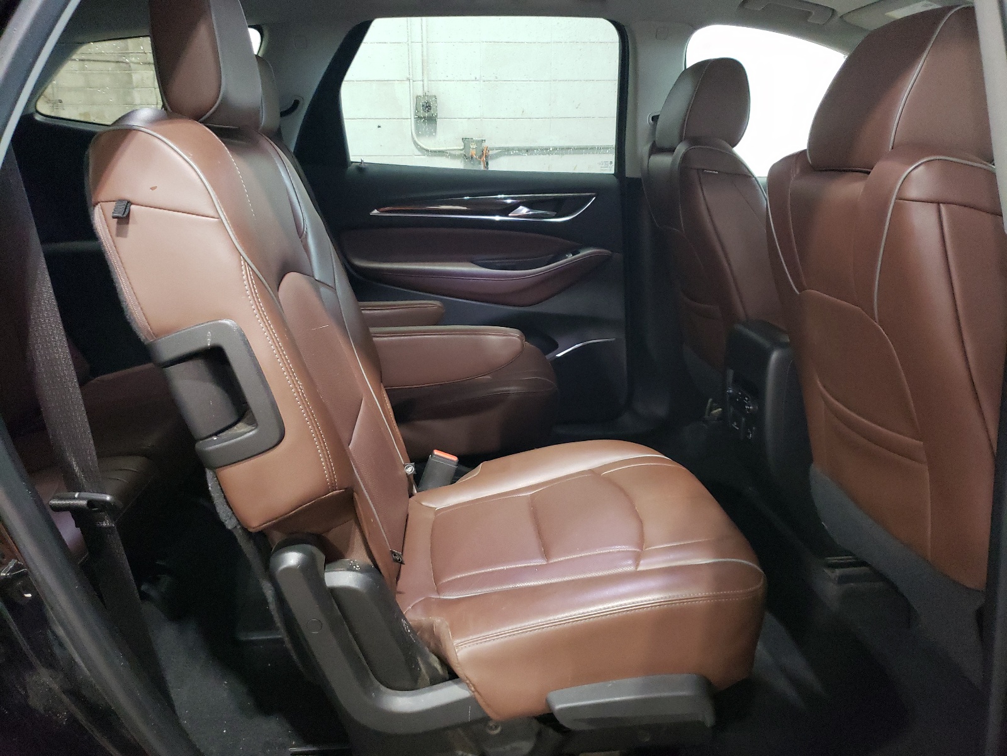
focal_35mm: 26
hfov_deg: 67.3
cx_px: 504
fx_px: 756
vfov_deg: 53.1
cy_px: 378
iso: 455
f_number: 1.5
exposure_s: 1/30
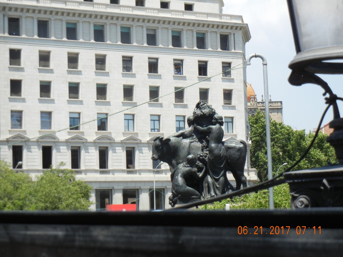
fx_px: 1011
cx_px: 172
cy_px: 128
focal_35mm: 102
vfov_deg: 14.5
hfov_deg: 19.3
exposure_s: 1/608
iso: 160
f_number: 4.5
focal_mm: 18.3
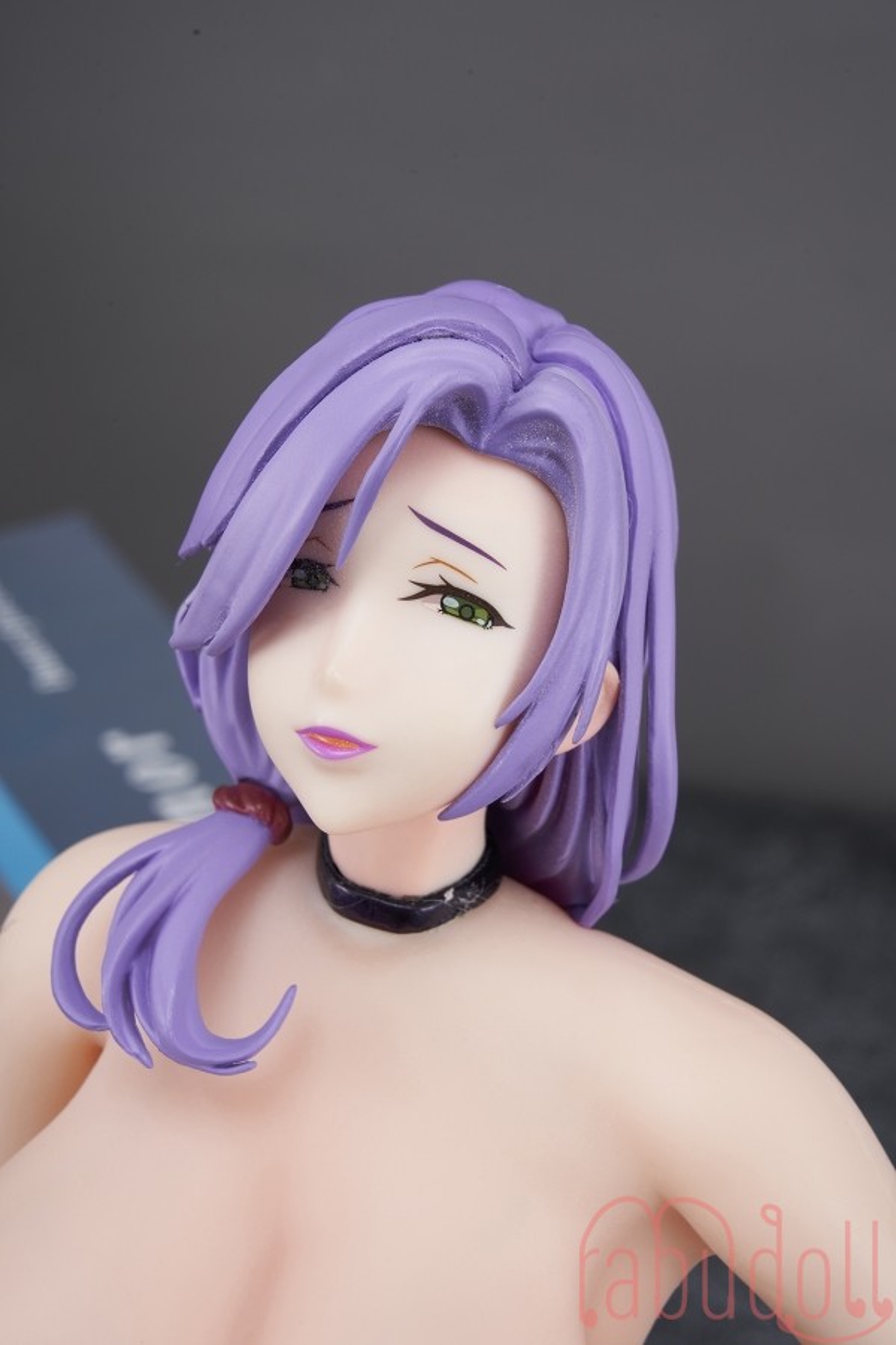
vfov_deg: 19.5
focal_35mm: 105
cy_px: 672
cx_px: 448
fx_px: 3920
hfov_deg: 13.0
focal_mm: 105
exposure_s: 1/125
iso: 160
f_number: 18
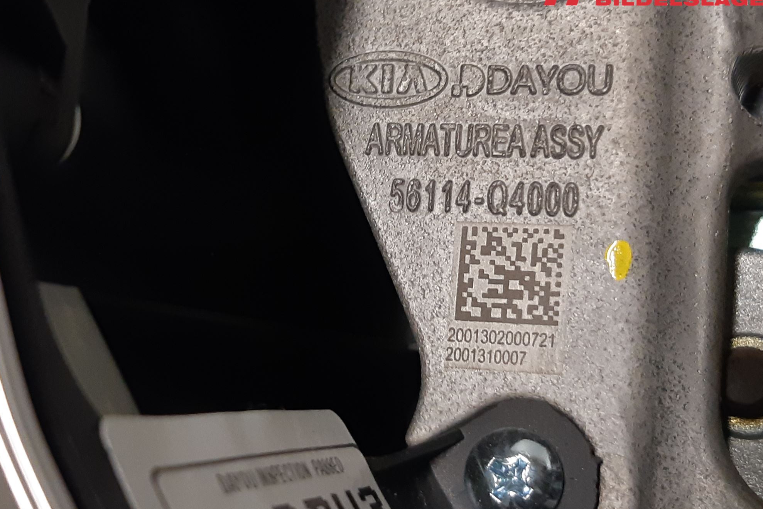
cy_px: 237
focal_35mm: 28
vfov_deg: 46.4
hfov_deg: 65.5
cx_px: 386
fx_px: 593
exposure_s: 1/50
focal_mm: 3.93
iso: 160
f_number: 1.7
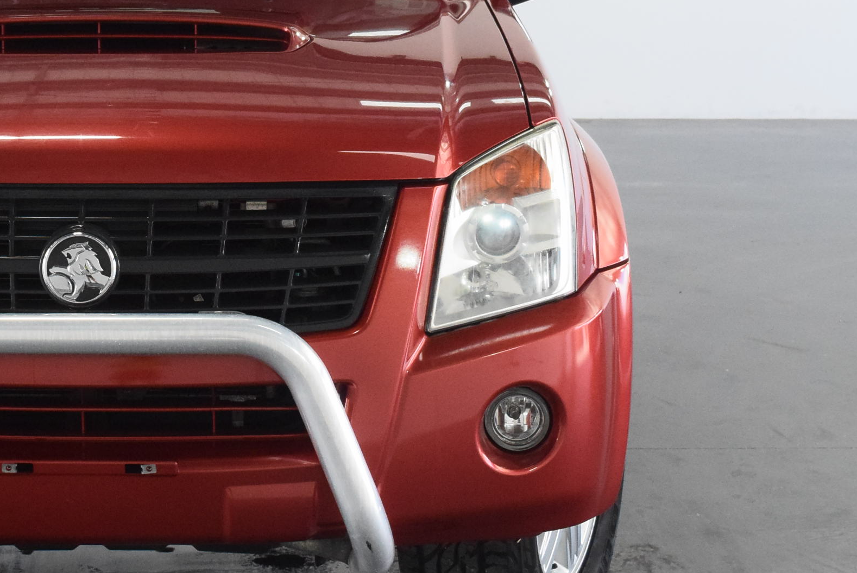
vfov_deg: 15.0
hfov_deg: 22.0
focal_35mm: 91
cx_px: 150
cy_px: 181
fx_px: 2168
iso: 3200
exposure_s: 1/640
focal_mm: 32
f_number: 10
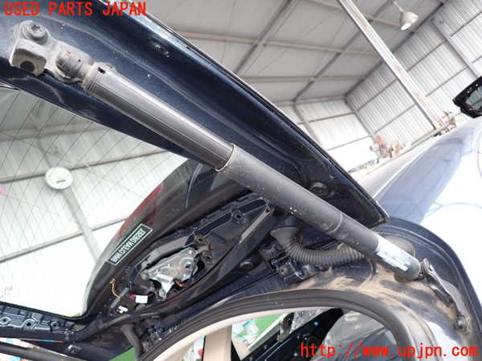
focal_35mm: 25
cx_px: 241
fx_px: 348
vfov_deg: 54.9
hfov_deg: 69.4
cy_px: 180
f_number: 2
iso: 200
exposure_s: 1/60
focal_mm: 4.5
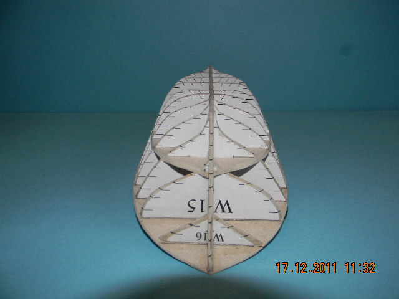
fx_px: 323
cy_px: 150
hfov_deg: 63.4
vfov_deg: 49.7
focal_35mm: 28
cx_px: 200
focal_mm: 5
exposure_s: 1/26
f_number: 7
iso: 200
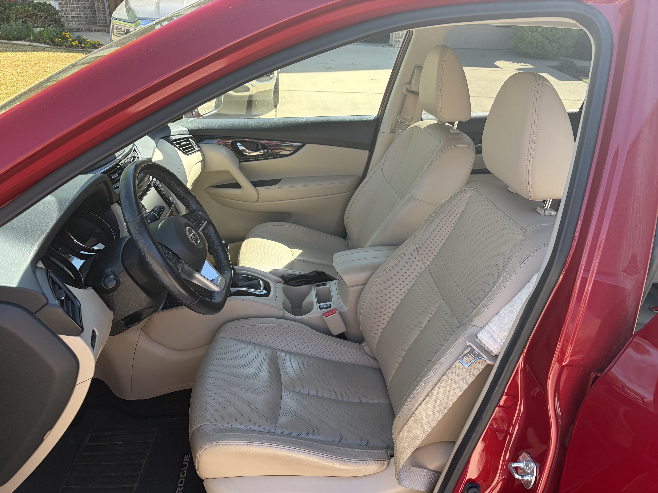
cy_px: 246
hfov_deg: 67.3
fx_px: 494
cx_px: 329
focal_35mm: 26
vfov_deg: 53.1
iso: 64
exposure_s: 1/438
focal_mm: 5.96
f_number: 1.6
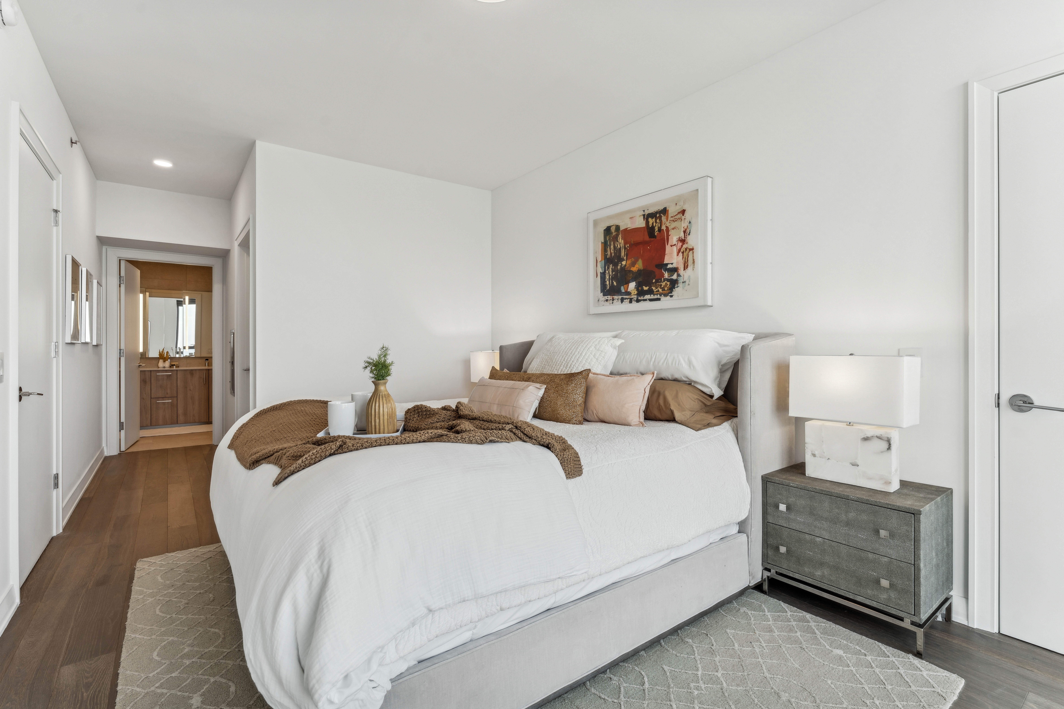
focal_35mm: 16
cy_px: 354
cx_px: 532
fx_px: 473
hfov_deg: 96.7
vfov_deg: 73.7
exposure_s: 1/100
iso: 320
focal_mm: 16
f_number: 8
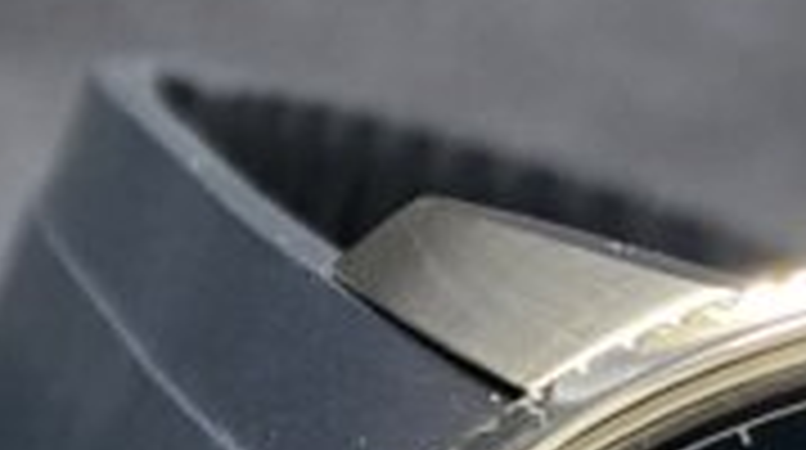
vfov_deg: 6.5
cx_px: -198
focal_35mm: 183
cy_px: 662
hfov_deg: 11.5
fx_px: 3905
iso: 200
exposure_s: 1/60
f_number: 1.8
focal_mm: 4.25
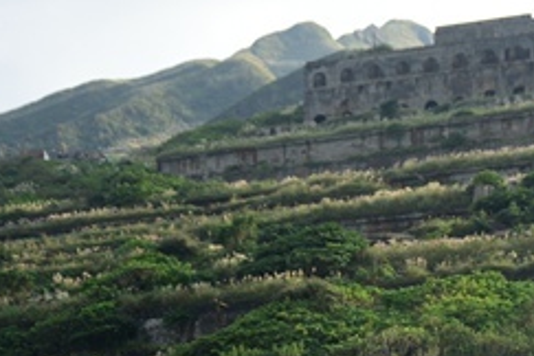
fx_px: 2062
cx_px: 479
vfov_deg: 9.9
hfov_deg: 14.6
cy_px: 207
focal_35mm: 139
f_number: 5.6
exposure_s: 1/250
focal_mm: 45
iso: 100
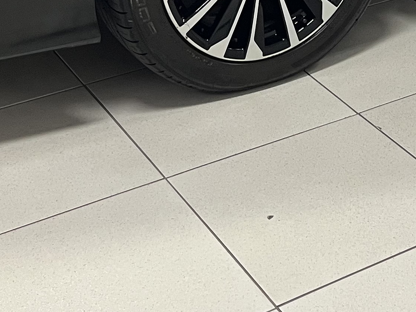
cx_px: 393
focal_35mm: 94
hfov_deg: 20.4
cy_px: -222
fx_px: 1130
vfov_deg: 14.2
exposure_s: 1/60
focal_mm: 5.1
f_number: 1.6
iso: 160
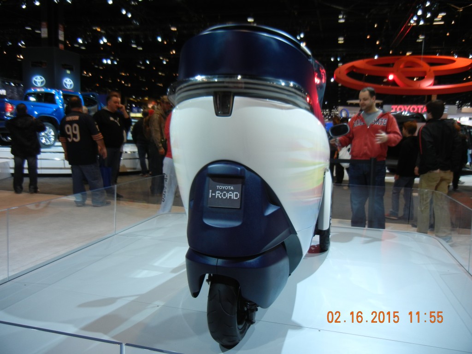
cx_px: 236
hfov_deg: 60.0
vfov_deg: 46.8
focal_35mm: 30
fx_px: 409
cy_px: 177
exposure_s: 1/71.5
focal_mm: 5.4
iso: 160
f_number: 3.5
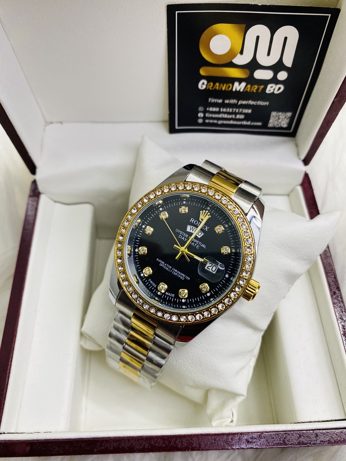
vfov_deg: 67.3
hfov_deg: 53.1
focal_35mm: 26
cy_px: 230
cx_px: 173
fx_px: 347
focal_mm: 4.25
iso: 100
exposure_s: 1/100
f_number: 1.8
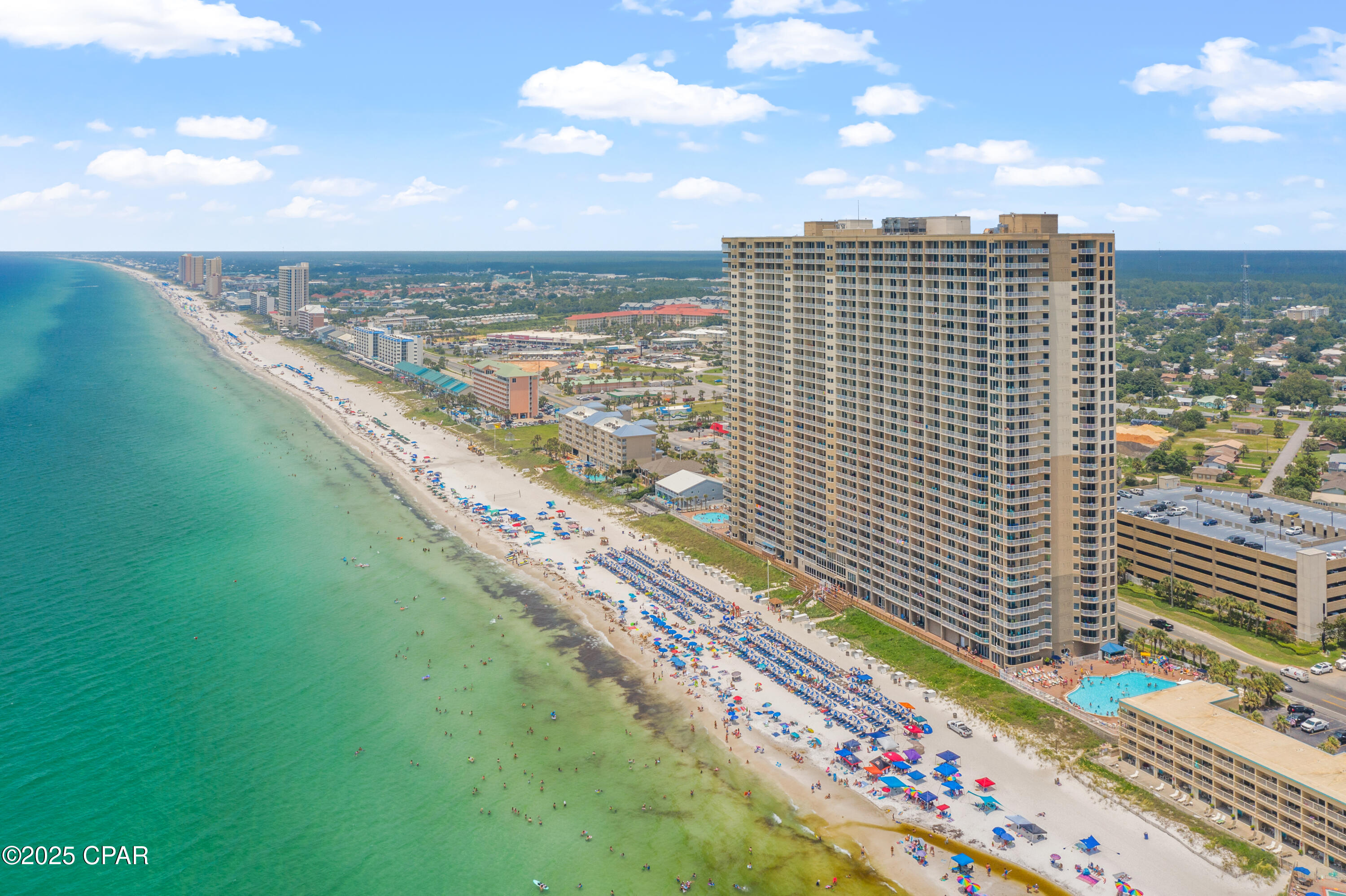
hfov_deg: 65.5
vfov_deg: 46.4
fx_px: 1046
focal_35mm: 28
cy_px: 448
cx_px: 673
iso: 100
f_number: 6.3
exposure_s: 1/500
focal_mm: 10.26
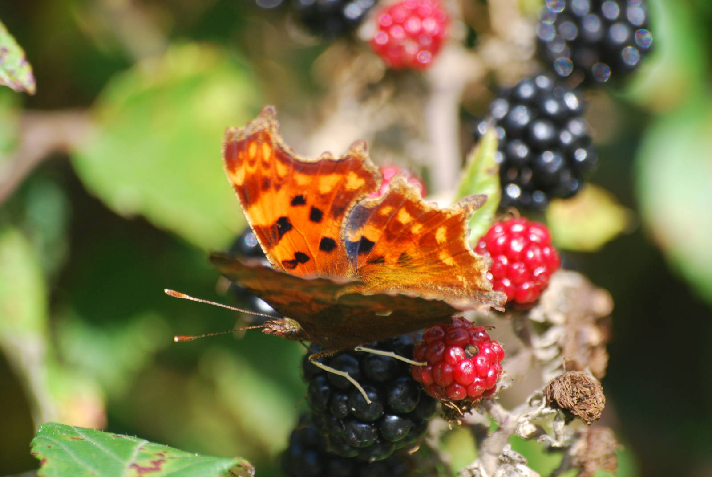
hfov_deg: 4.6
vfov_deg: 3.1
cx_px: 356
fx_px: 8910
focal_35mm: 450
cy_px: 238
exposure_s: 1/400
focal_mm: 300
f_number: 5.6
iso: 400
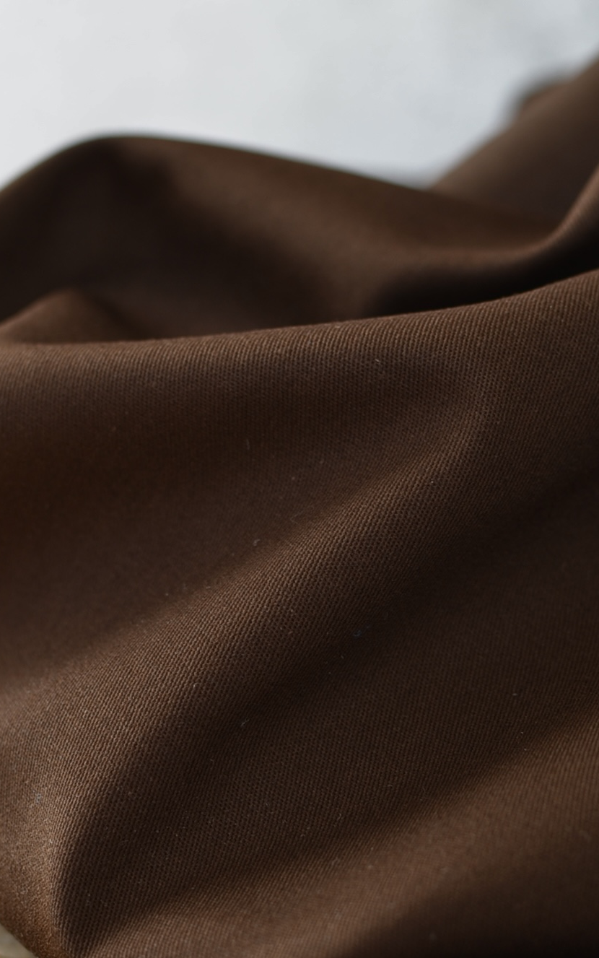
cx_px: 292
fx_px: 2425
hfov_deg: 14.1
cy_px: 601
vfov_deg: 22.3
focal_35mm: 93
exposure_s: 1/50
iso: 100
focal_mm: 35
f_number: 3.5
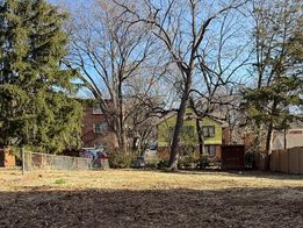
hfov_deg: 41.0
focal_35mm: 46
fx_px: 403
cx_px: 181
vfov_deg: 30.8
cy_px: 179
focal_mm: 6.76
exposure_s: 1/1727
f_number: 1.78
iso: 100
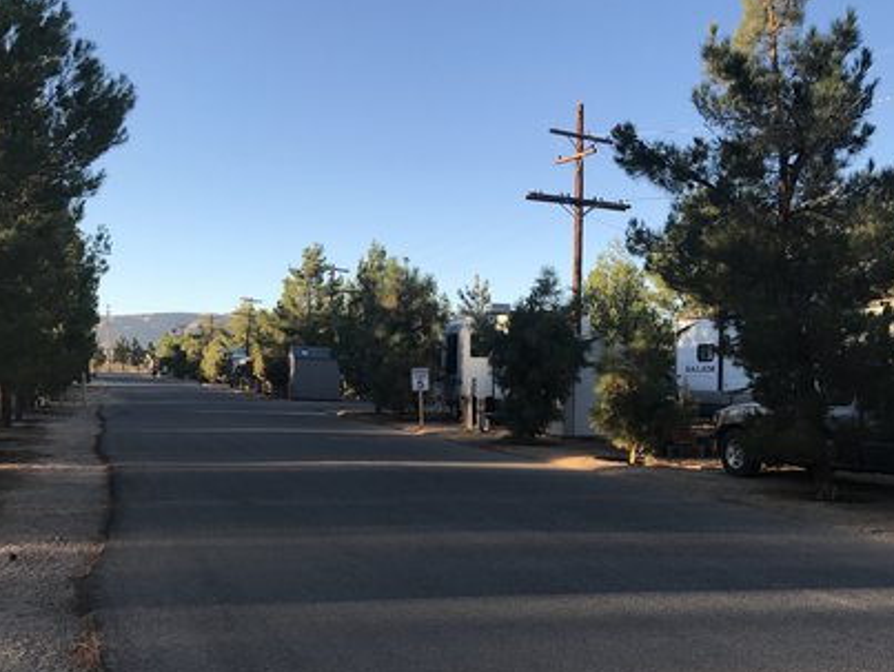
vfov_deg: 38.6
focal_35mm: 37
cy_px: 384
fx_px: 956
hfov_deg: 50.0
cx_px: 502
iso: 20
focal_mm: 3.99
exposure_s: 1/630
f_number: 1.8
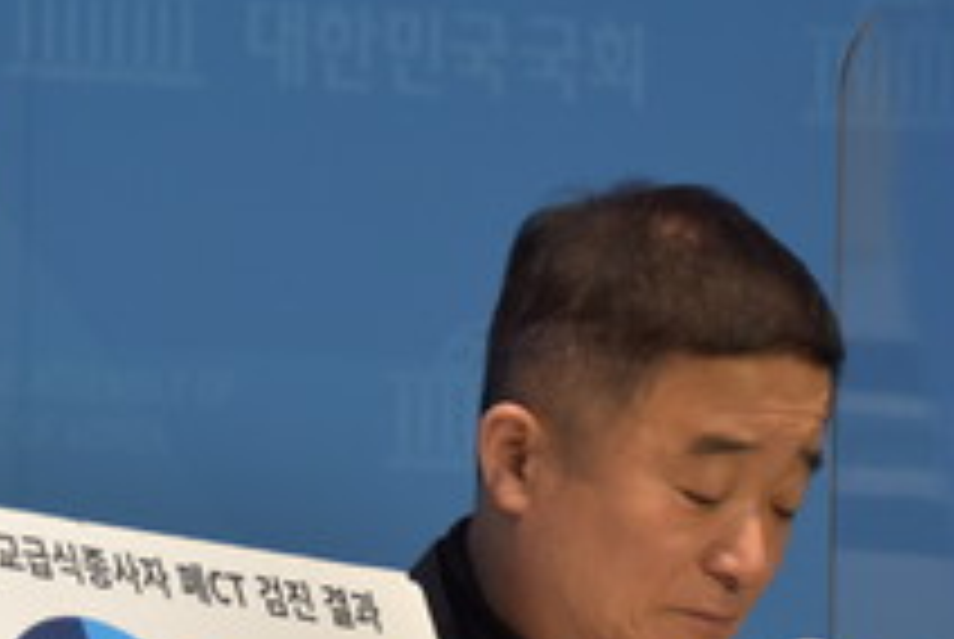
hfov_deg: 3.1
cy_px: 781
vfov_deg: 2.1
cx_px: 648
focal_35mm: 657
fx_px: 17445
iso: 800
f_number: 6
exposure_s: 1/250
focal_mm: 155
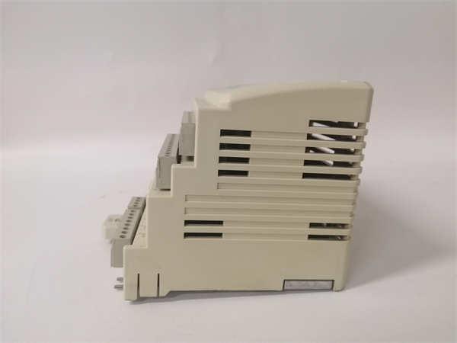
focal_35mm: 26
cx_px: 228
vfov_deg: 53.1
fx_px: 343
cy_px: 172
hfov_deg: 67.3
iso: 200
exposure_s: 1/33.3
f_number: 2.2
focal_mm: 3.81
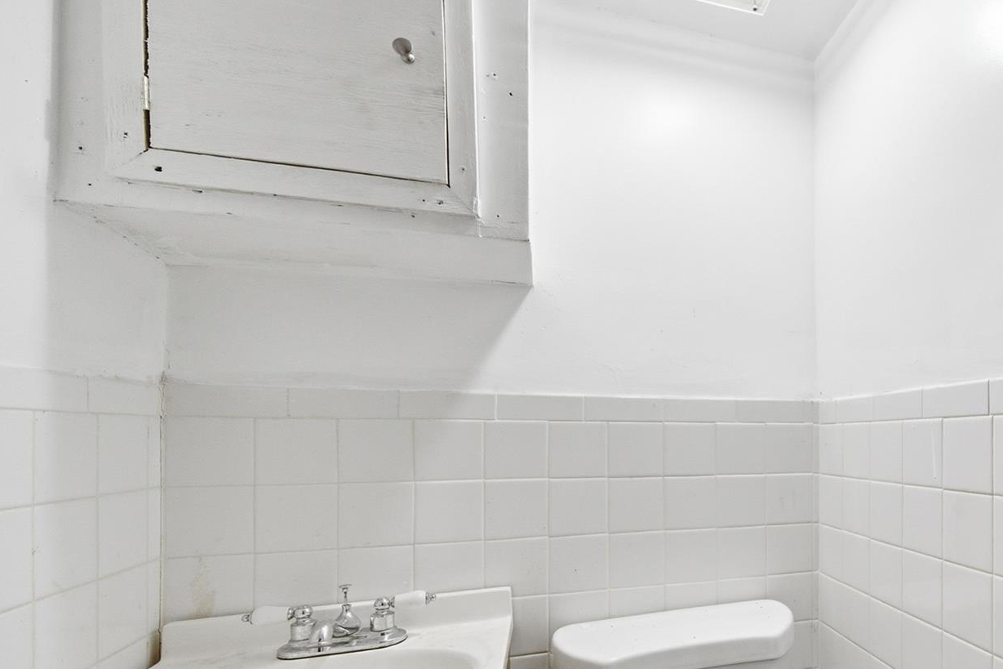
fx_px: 557
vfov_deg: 60.9
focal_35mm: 20
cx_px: 788
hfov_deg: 75.9
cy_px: 426
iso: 1600
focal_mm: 12
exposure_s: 1/80
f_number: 9
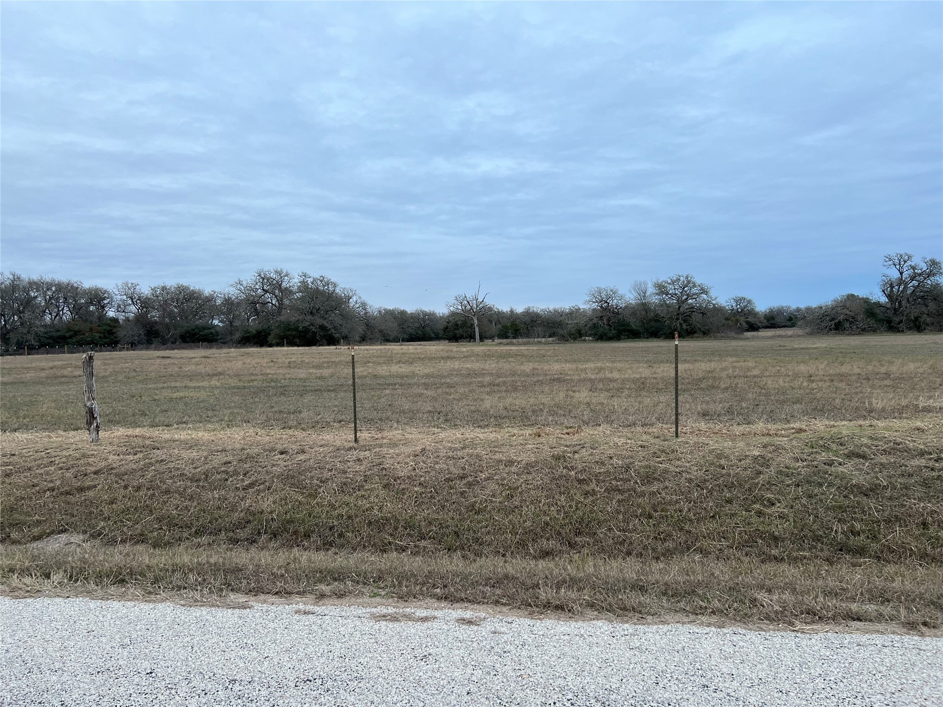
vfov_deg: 53.1
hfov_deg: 67.3
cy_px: 354
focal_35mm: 26
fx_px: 708
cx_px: 472
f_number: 1.5
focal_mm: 5.7
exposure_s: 1/121
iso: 80
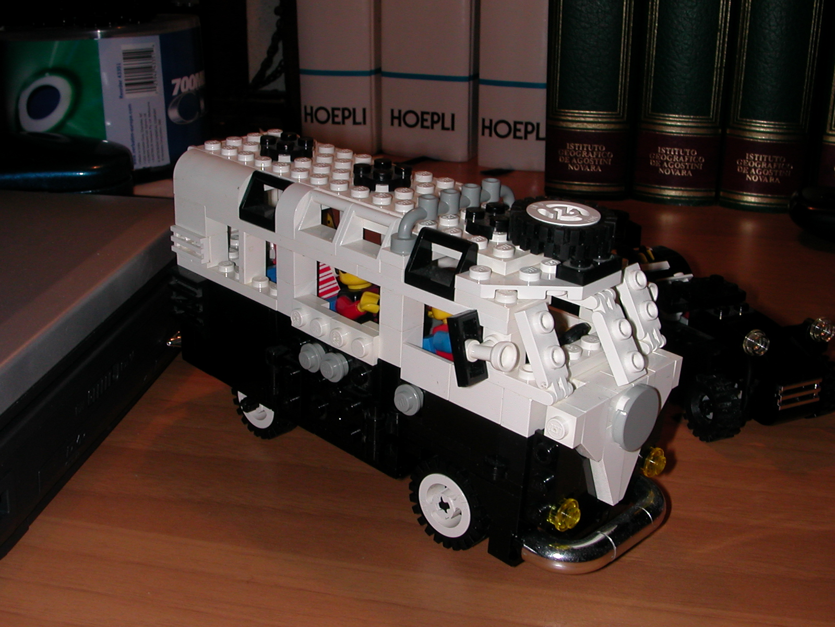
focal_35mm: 43
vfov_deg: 33.6
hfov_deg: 43.9
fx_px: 1037
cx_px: 418
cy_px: 314
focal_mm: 6.6
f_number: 4.8
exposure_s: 1/59.9
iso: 100
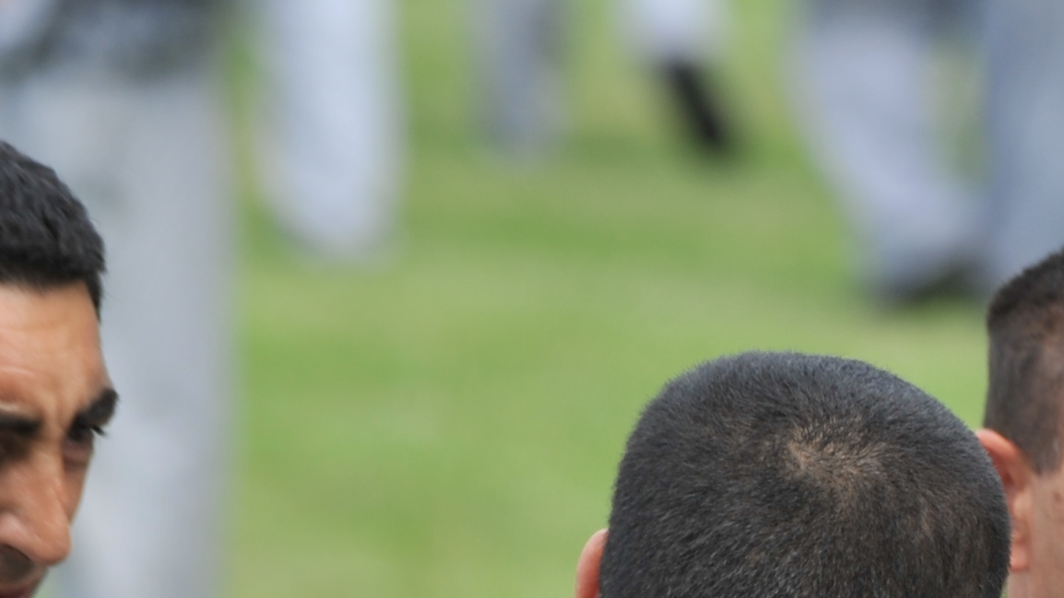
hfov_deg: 3.1
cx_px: 1315
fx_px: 19607
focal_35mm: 695
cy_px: 1118
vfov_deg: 1.7
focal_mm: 180
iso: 200
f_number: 5.6
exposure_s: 1/400
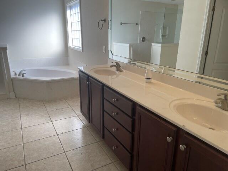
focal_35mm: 26
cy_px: 86
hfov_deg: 67.3
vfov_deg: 53.1
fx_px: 171
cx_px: 114
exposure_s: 1/139
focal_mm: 4.2
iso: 32
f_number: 1.6
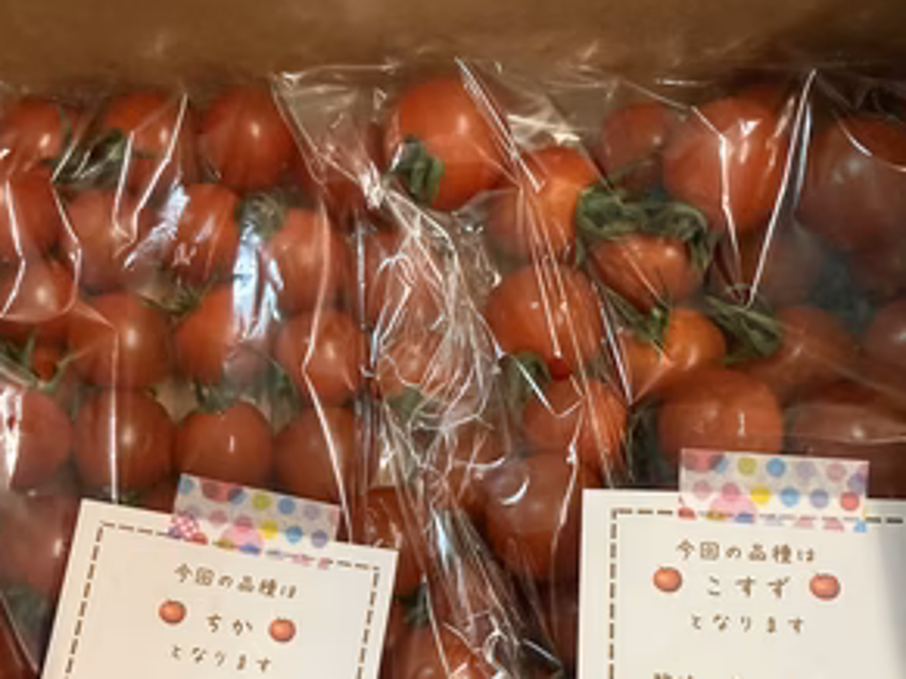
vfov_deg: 41.3
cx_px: 445
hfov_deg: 55.4
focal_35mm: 33
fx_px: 863
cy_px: 533
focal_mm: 2.22
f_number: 2.2
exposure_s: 1/50
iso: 400
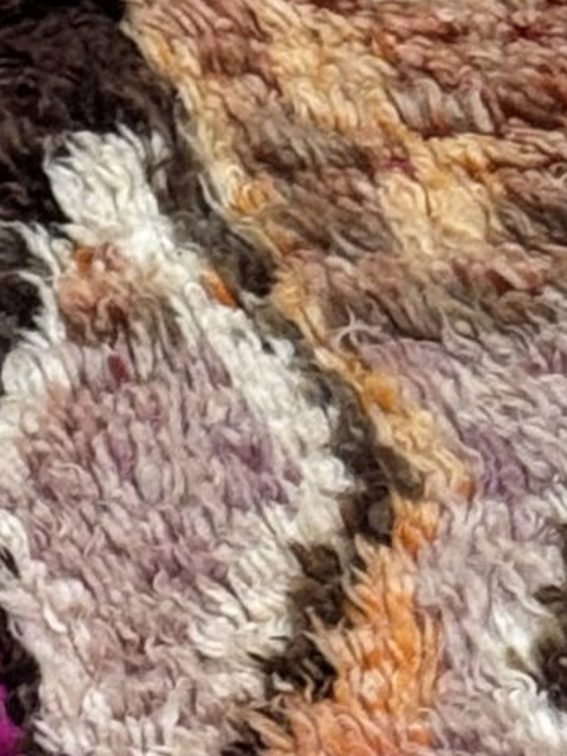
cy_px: -201
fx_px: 5746
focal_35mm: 263
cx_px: -528
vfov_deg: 7.5
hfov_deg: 5.5
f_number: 1.78
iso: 100
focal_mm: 6.76
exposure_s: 1/50
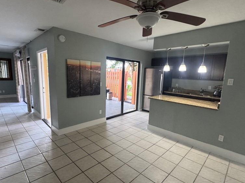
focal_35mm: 19
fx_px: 134
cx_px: 120
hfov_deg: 84.7
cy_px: 95
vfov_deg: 68.6
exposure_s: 1/60
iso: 250
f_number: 2.2
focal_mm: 2.22
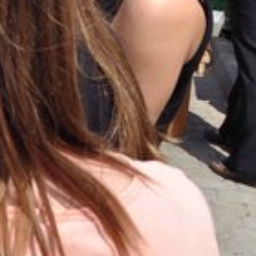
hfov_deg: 11.9
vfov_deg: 13.0
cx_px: -272
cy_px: -69
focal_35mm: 130
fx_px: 1088
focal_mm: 22
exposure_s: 1/500
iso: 400
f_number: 14
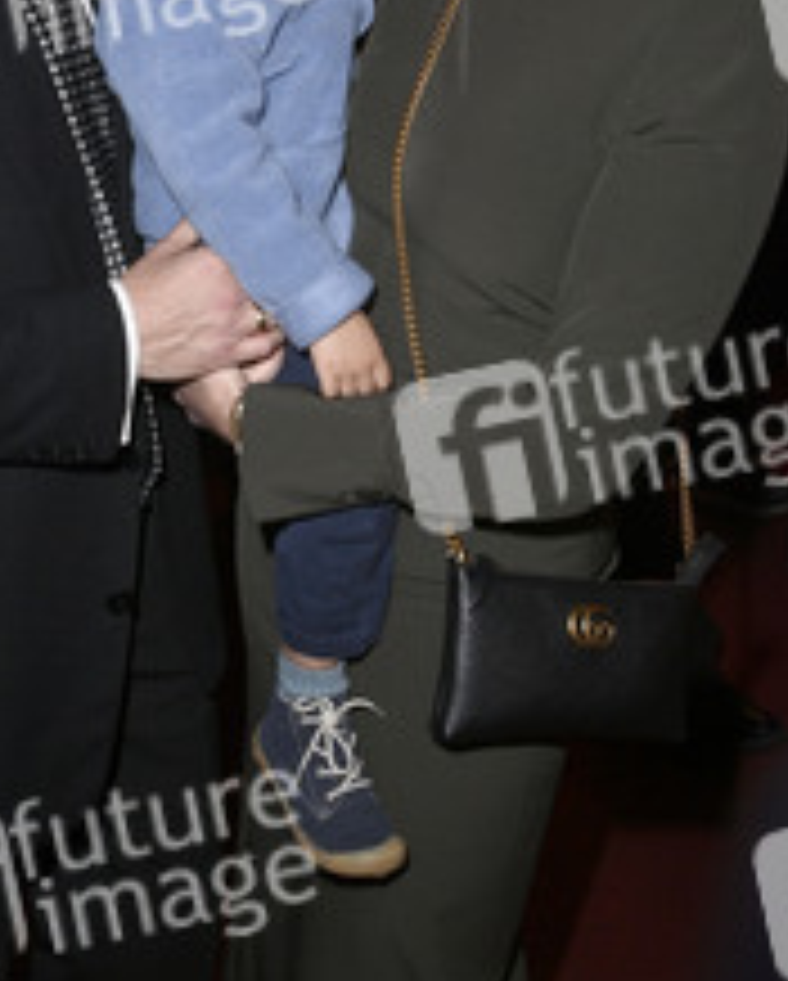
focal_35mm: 55
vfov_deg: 33.2
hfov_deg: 27.4
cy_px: 202
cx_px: 216
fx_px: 1600
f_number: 5.6
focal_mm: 32
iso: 2500
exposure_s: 1/160
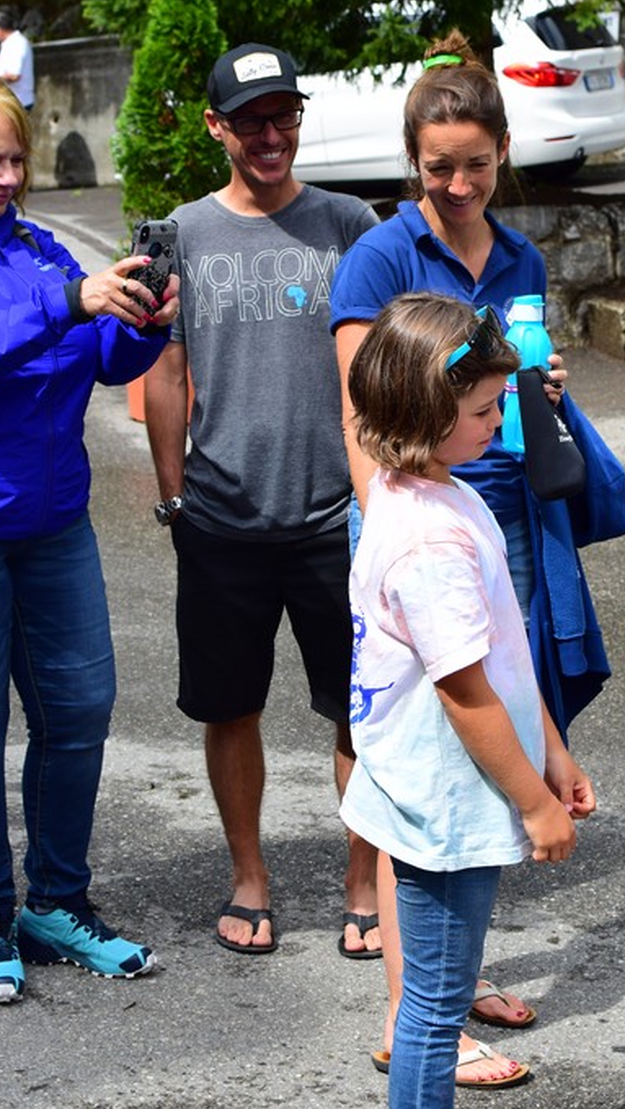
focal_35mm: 83
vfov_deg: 25.7
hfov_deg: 14.6
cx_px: 445
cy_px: 555
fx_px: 2437
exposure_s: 1/640
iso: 200
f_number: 5
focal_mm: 35
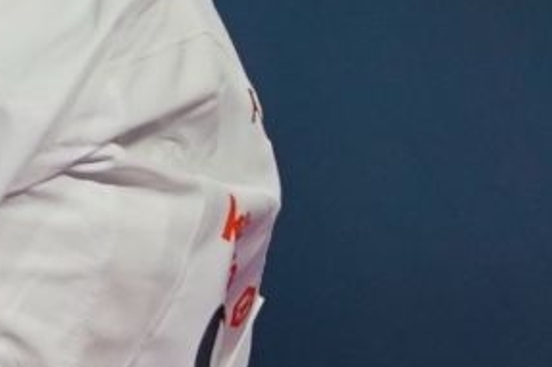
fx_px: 26572
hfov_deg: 1.2
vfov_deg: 0.8
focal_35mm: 1734
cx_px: -944
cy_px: 150
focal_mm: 184
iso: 1250
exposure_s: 1/1000
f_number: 2.8
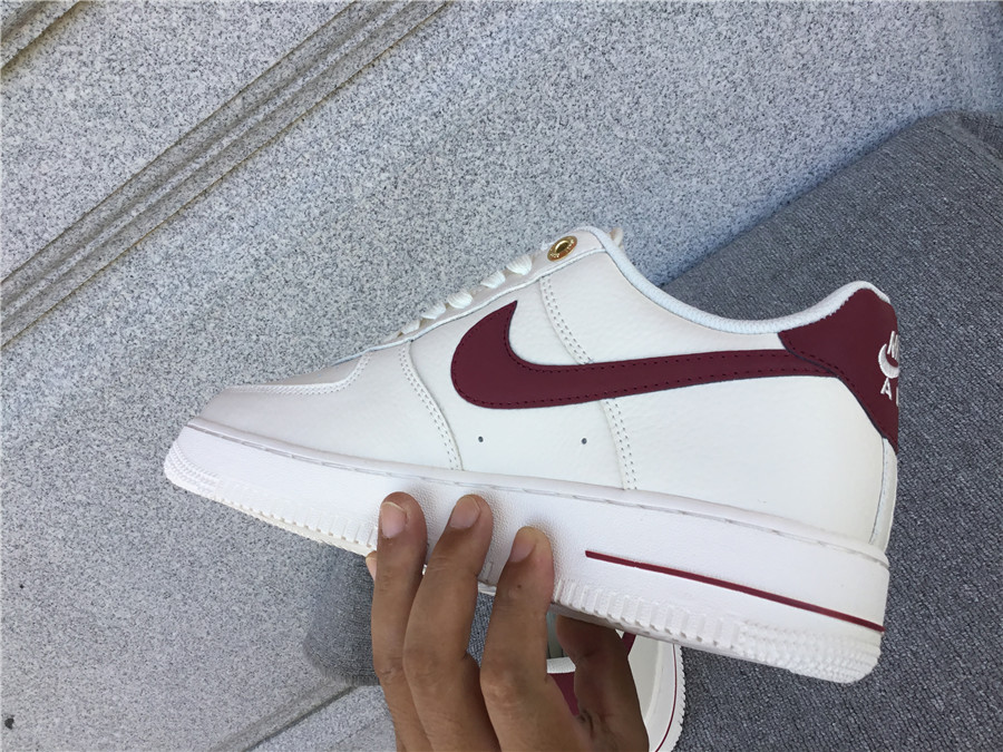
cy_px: 376
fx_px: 898
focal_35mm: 31
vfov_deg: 45.4
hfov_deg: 58.4
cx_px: 502
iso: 25
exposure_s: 1/187
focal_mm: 3.3
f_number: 2.4
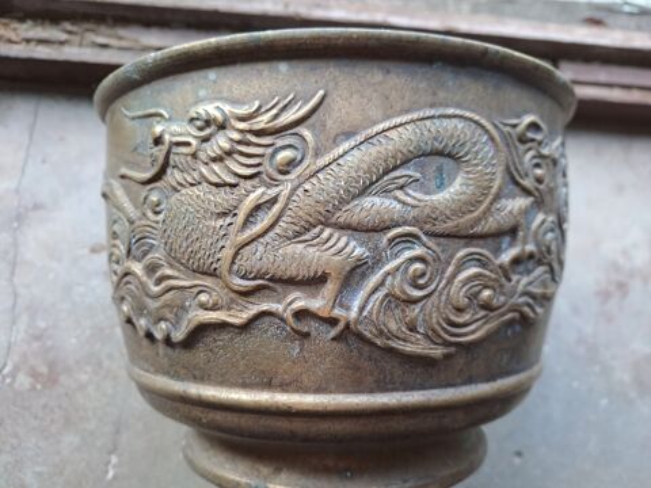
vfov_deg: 54.9
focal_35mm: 25
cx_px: 326
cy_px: 244
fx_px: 470
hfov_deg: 69.4
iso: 80
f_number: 1.8
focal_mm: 4.65
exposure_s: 1/50
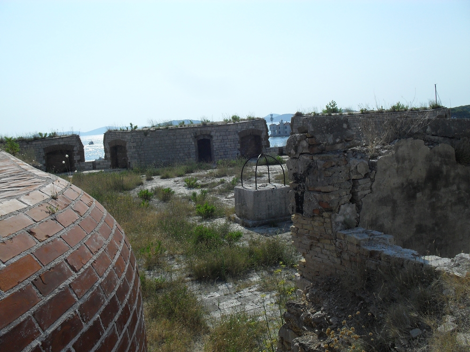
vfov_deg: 40.7
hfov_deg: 52.6
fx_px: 475
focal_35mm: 35
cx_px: 235
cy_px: 176
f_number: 8.4
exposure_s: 1/500
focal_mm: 6.3
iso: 100
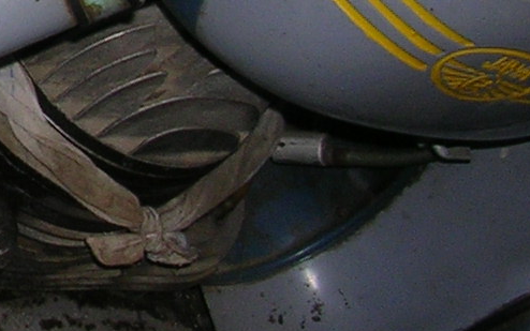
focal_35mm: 167
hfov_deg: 11.7
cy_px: -189
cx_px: -383
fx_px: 2413
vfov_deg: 7.7
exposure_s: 1/60.1
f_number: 2.8
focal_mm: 5.8
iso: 50
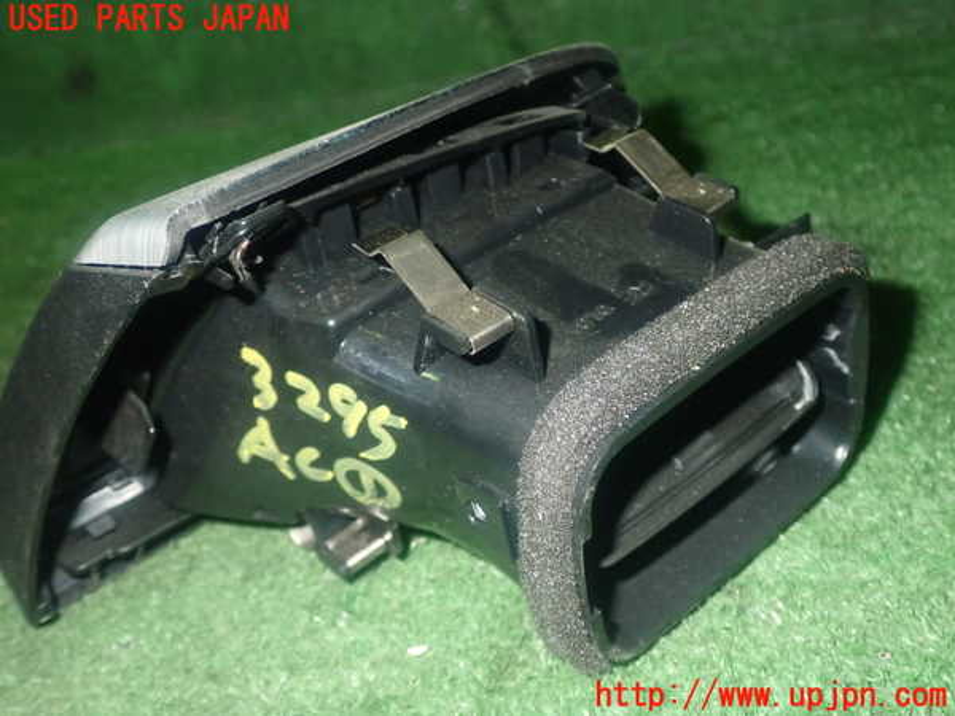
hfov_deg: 49.0
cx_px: 478
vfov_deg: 37.7
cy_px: 358
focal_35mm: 38
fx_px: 1048
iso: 800
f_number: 8
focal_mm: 6.83
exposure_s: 1/40
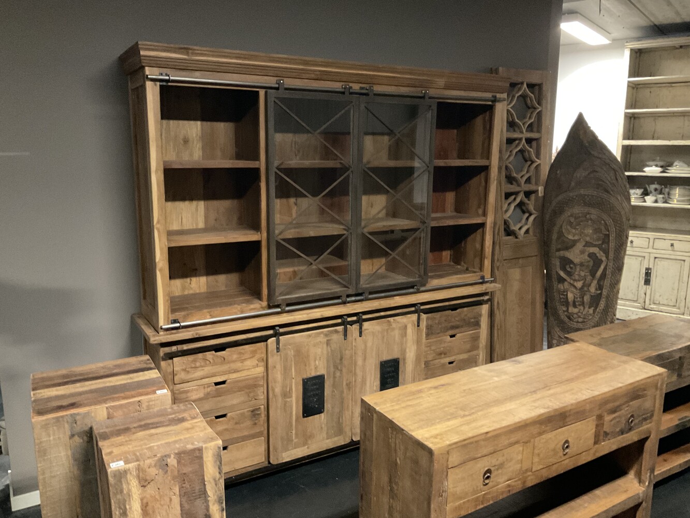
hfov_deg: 61.7
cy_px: 259
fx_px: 578
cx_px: 345
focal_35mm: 29
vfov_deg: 48.2
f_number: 1.8
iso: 500
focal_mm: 3
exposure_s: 1/30
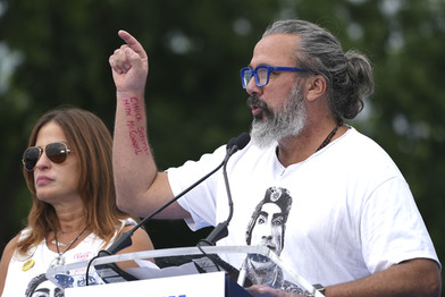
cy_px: 161
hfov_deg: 6.8
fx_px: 3760
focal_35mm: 304
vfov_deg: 4.5
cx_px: 220
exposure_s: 1/1000
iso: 400
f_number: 5.6
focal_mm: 265
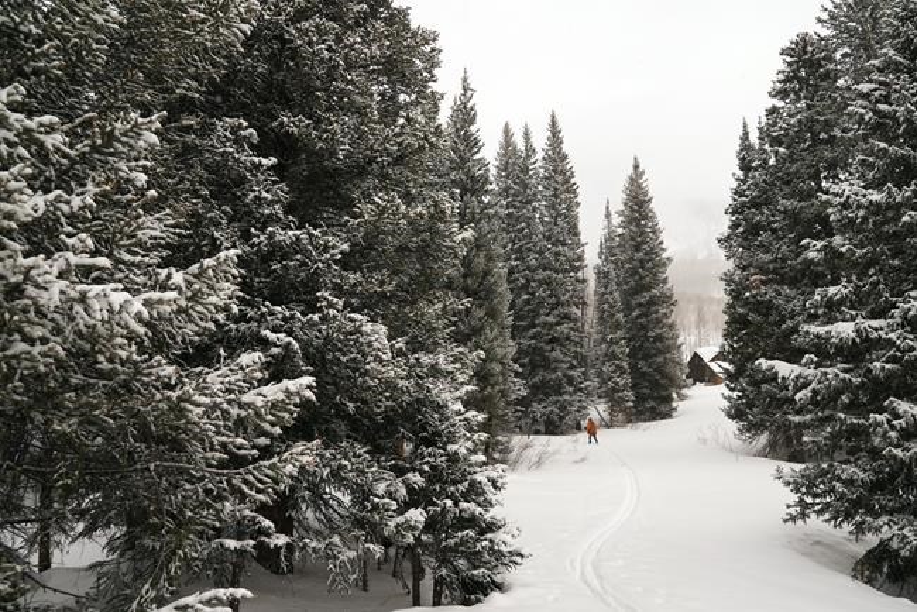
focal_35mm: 24
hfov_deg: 73.7
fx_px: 612
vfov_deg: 53.2
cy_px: 306
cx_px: 458
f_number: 7.1
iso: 400
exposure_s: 1/1000
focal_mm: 24
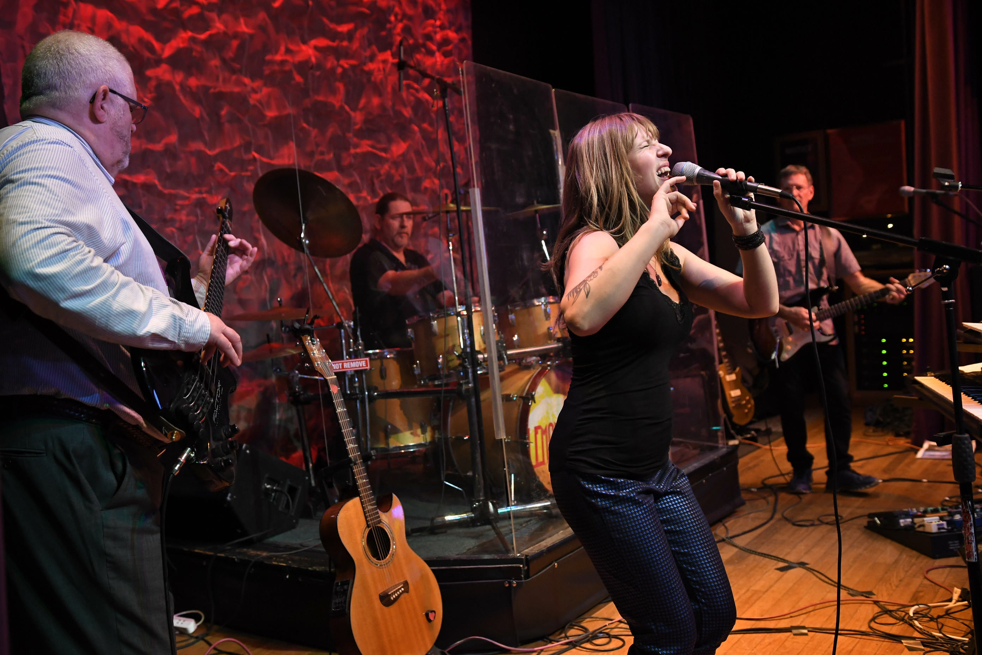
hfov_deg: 55.1
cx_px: 491
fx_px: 941
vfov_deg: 38.4
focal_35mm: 34
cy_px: 328
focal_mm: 23
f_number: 2.5
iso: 1600
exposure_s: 1/160
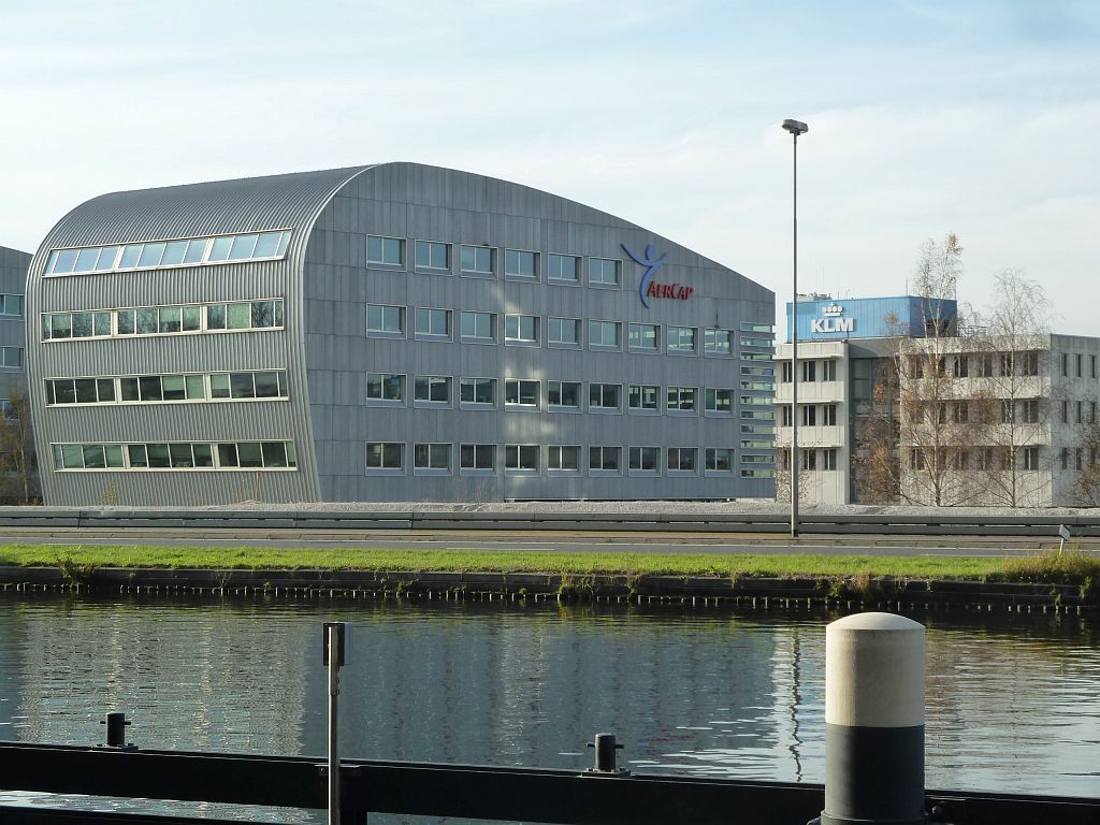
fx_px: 2638
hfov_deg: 23.6
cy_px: 412
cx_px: 550
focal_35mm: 83
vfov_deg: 17.8
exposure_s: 1/320
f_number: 4.2
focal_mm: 13.7
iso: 125
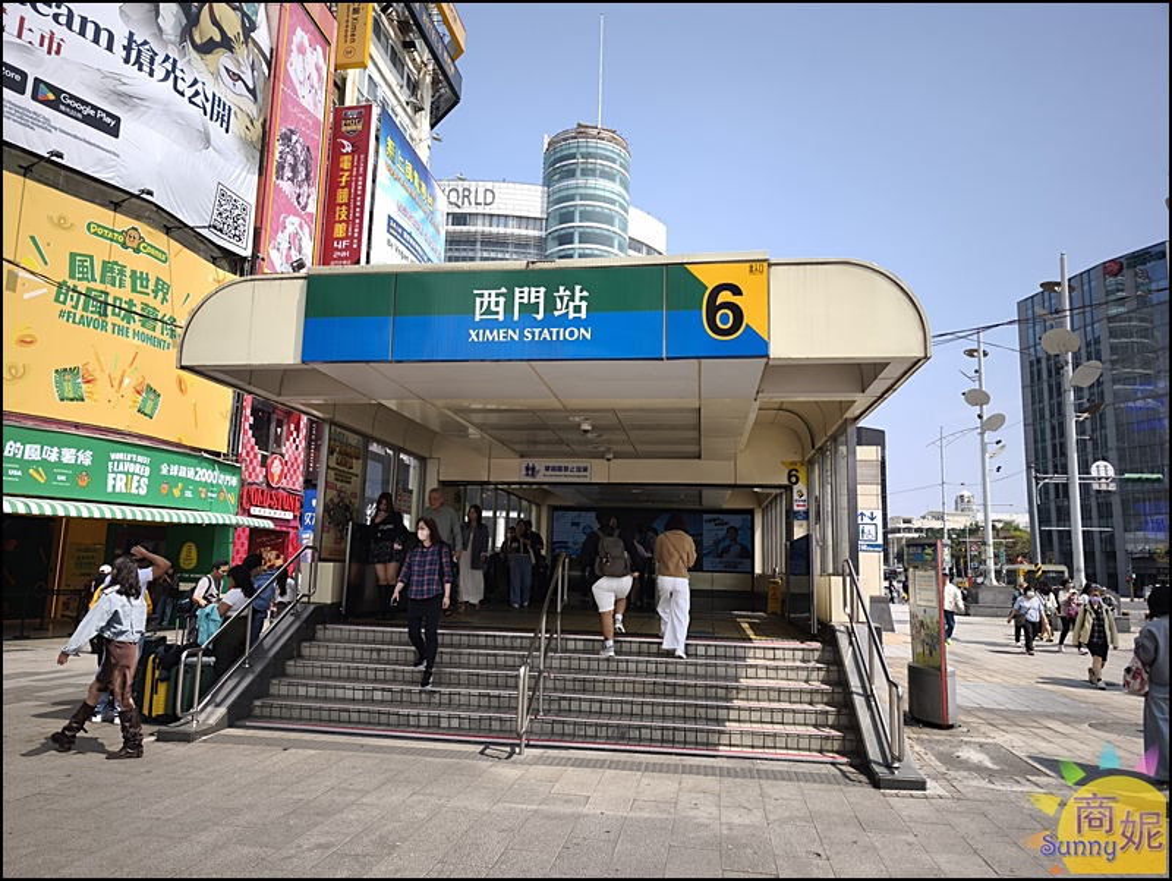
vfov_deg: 58.9
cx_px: 586
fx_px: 779
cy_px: 440
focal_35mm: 23
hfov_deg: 73.9
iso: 50
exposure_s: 1/951
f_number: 1.6
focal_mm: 6.57
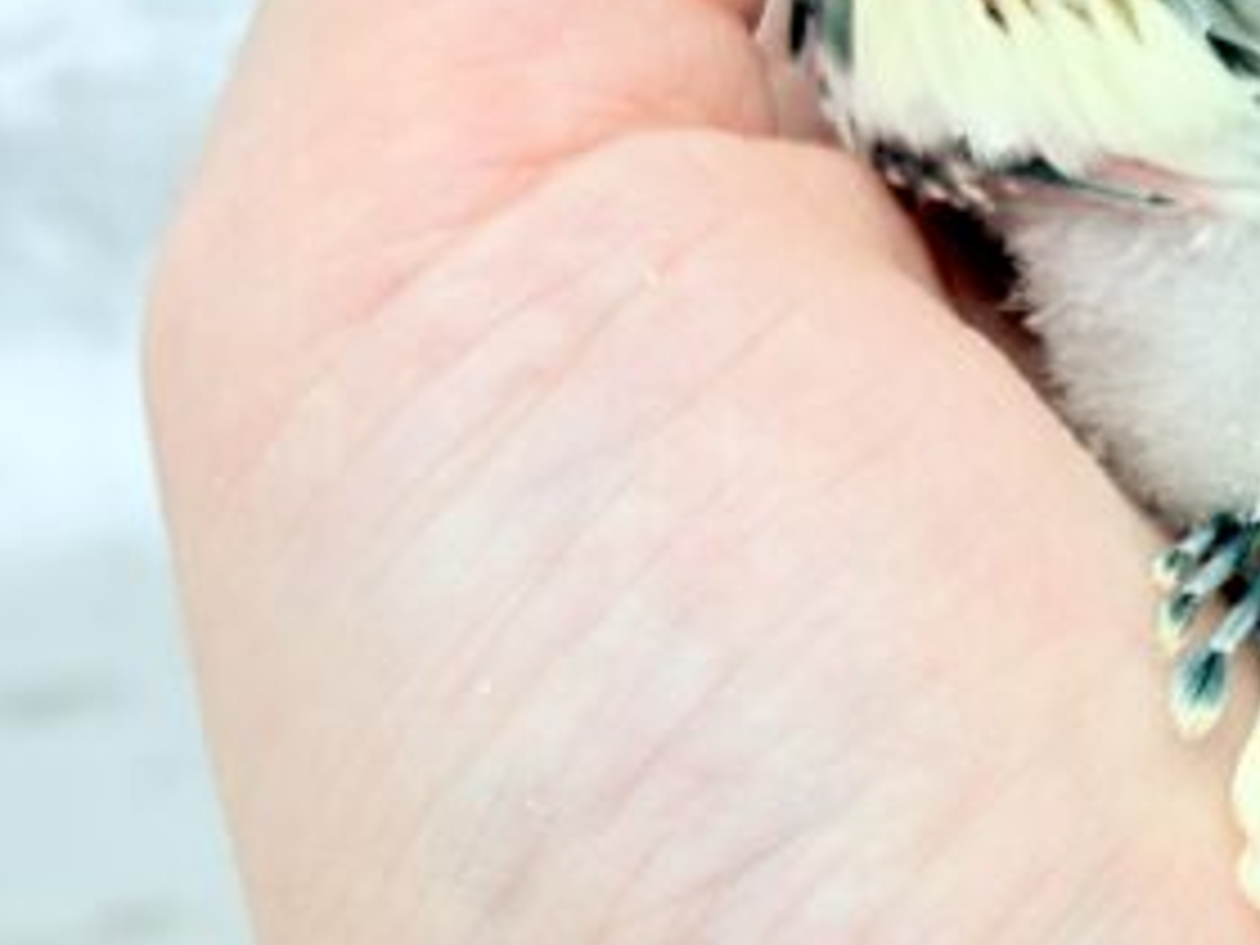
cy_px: 657
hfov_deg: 16.0
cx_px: 1426
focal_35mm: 119
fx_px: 4332
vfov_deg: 12.4
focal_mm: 5.96
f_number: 1.6
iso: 80
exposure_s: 1/100
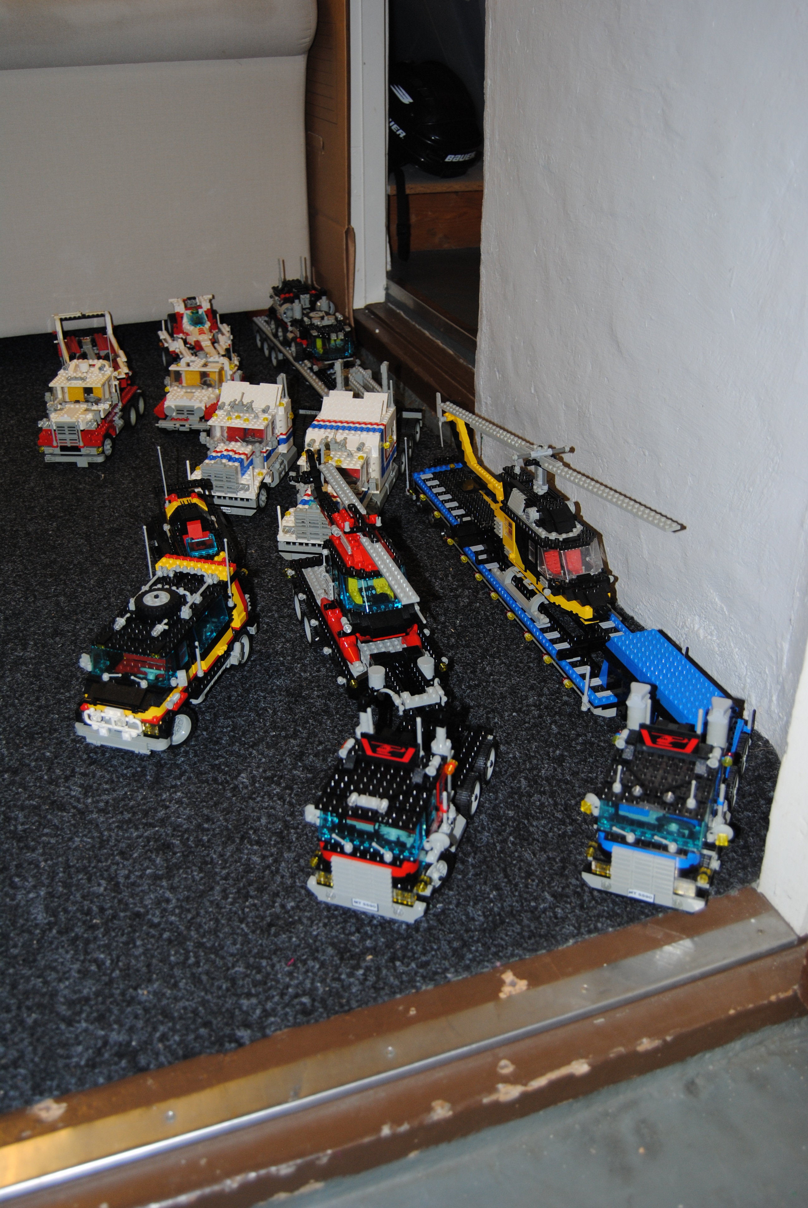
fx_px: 1108
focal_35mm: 33
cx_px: 404
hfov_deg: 40.1
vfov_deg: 57.2
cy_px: 604
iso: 200
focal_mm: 22
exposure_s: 1/60
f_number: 3.5
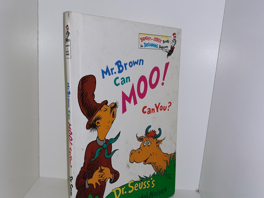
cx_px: 125
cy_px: 122
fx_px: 267
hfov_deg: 52.6
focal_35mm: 35
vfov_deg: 40.5
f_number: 1.7
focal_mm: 3.7
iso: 40
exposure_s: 1/184
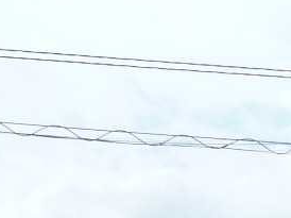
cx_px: 668
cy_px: 507
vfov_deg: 9.2
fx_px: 1226
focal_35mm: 146
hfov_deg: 11.5
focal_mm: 4.4
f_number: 4
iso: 160
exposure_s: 1/640
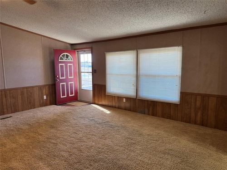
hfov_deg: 71.6
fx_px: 157
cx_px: 114
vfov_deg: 56.8
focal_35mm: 24
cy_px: 85
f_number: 1.78
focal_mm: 6.76
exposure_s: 1/126
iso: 125
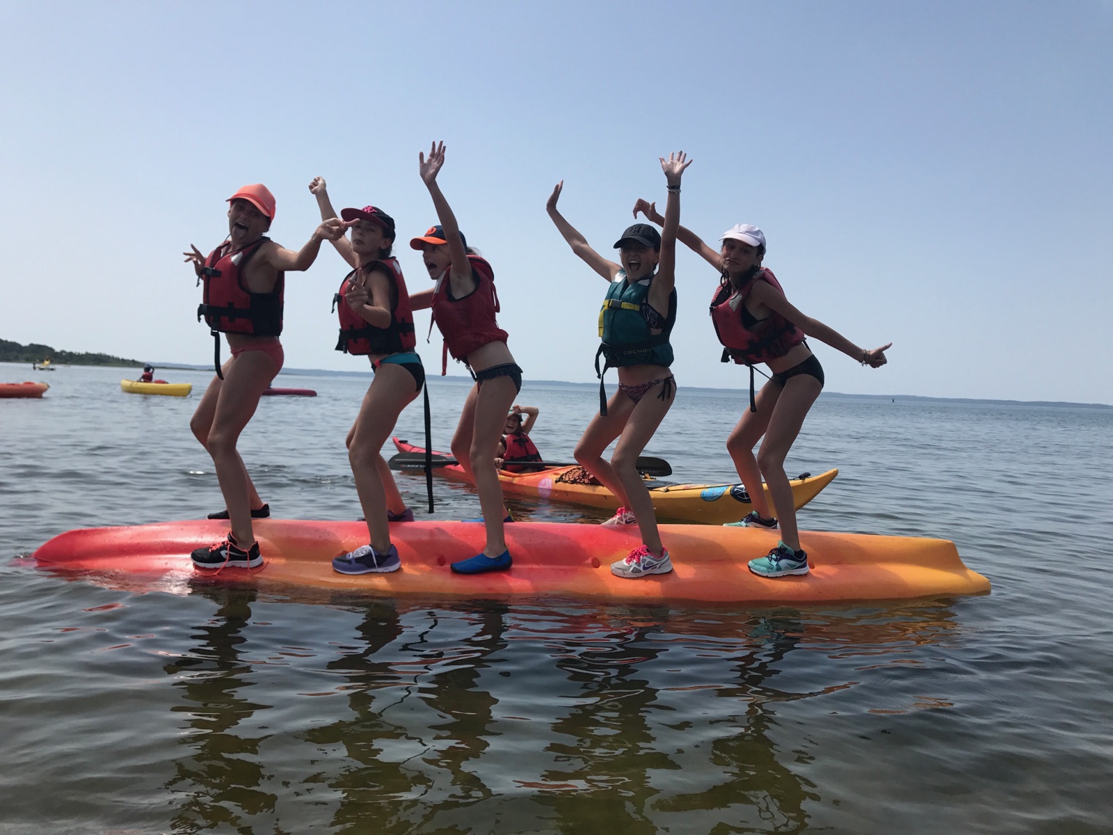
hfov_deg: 63.4
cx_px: 556
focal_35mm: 28
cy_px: 418
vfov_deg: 49.7
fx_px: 900
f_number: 1.8
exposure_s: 1/3195
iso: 20
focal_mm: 3.99
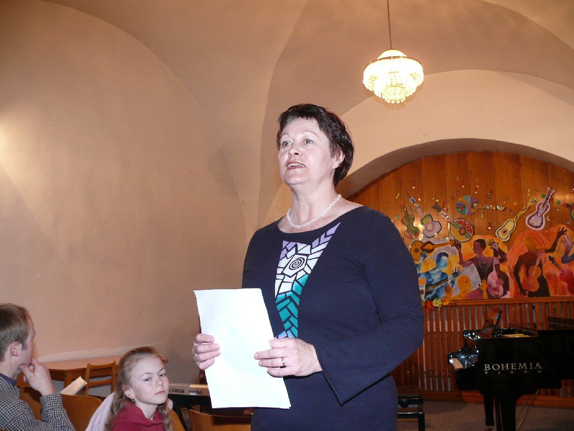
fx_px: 580
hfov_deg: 52.6
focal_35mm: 35
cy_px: 216
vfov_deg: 40.7
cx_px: 287
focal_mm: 7.4
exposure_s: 1/30
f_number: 2.8
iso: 200
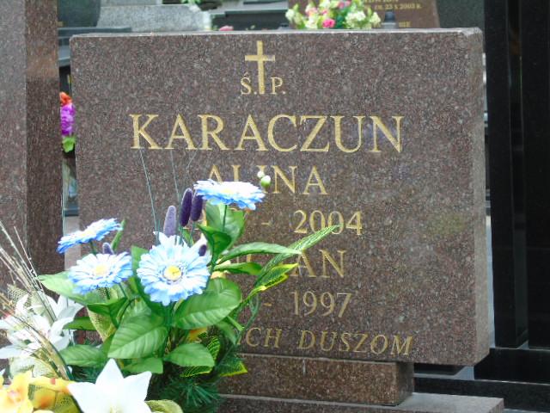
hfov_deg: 18.2
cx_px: 275
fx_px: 1716
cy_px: 206
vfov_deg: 13.7
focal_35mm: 108
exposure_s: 1/200
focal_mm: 19
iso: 80
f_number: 4.4
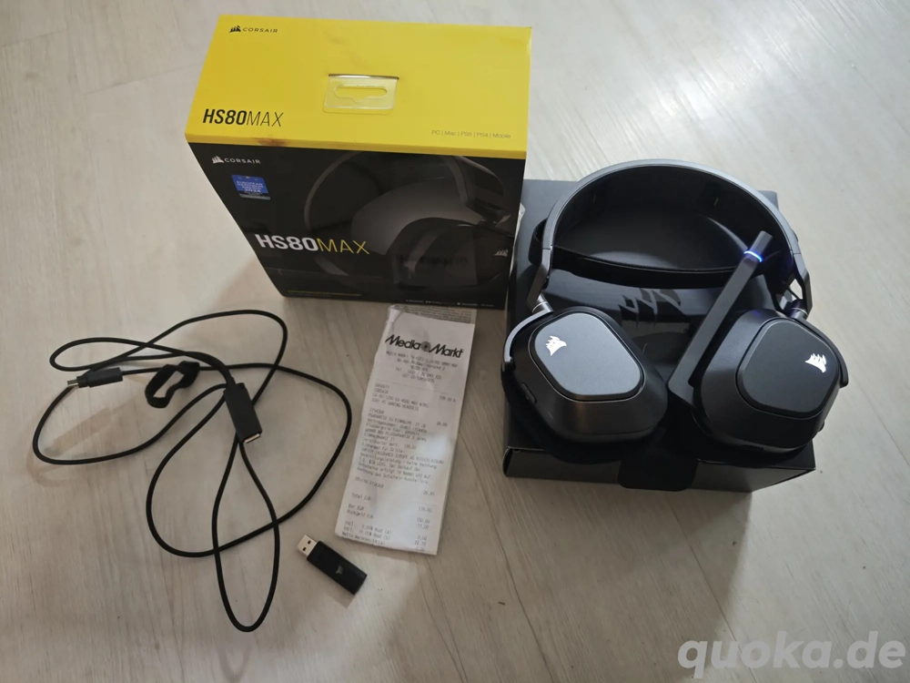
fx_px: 605
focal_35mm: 23
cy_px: 342
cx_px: 455
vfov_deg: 58.9
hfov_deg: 73.9
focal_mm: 8.72
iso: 1000
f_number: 1.63
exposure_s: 1/25
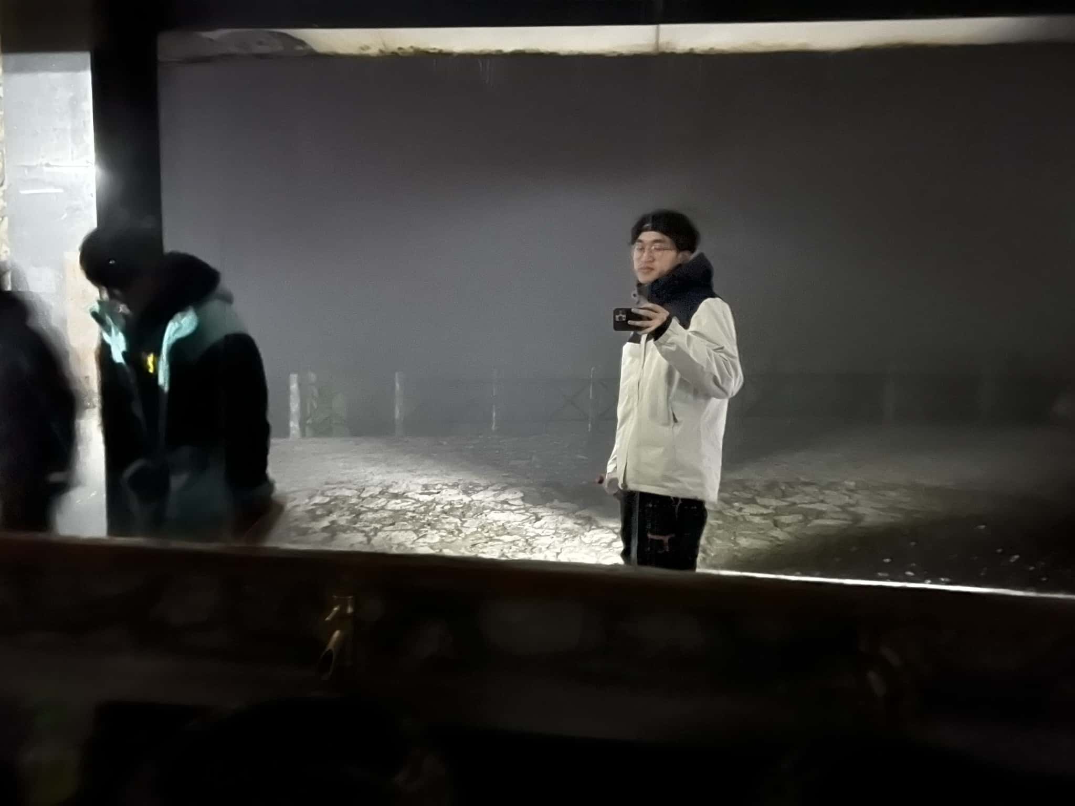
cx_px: 538
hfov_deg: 67.3
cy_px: 403
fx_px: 807
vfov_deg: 53.1
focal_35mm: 26
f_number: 1.5
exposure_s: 1/5
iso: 8000
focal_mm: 5.7
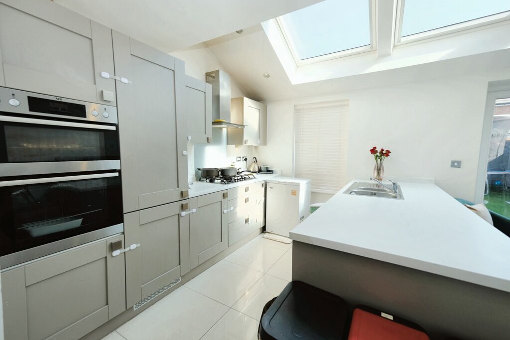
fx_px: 213
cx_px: 255
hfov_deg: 100.4
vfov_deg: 77.3
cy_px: 170
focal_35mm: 15
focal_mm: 10
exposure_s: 1/210
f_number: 4.5
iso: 200
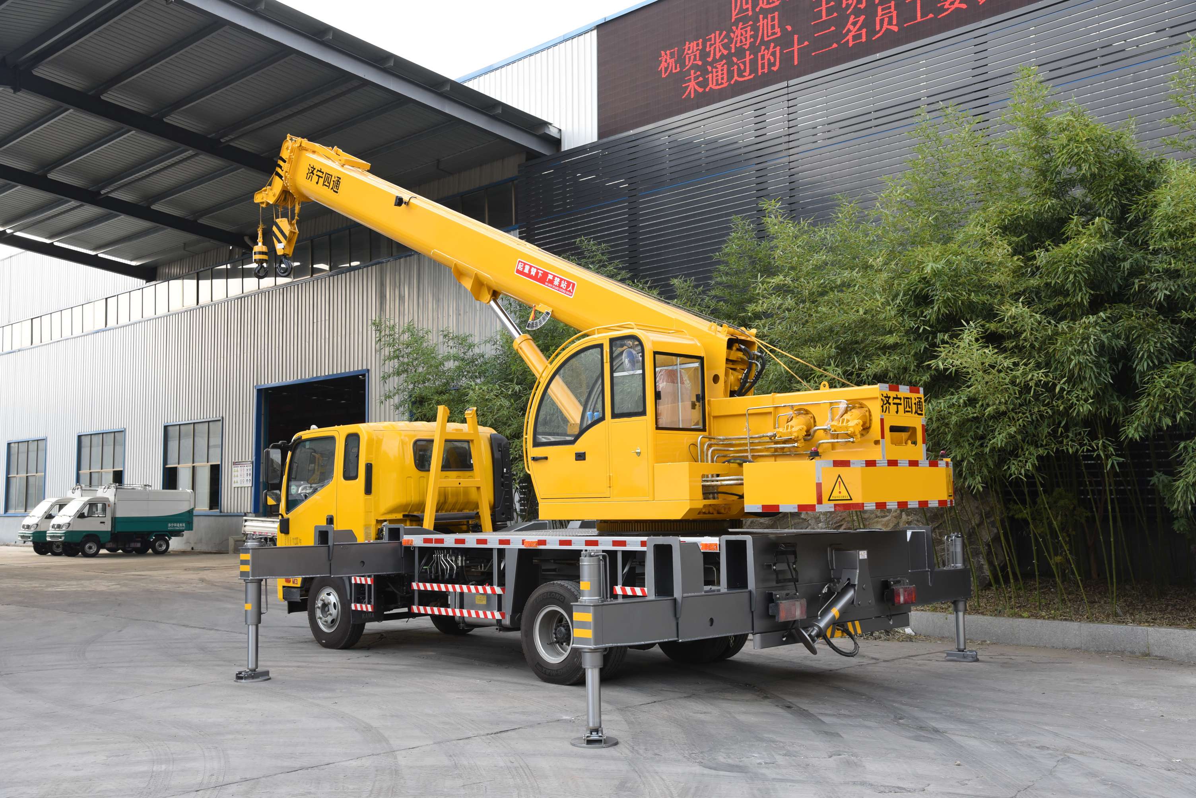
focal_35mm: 38
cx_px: 598
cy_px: 399
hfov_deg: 50.7
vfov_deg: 35.1
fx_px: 1263
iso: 500
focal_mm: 38
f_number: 8
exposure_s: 1/200
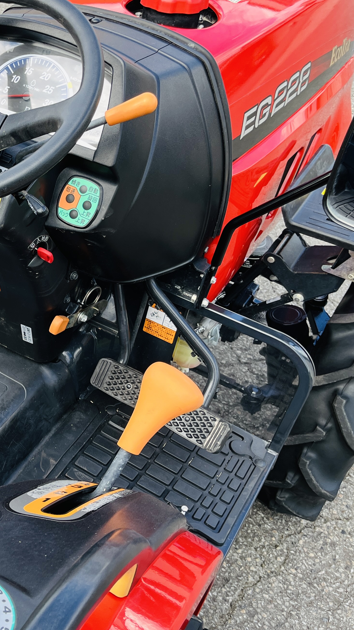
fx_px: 734
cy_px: 307
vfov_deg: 46.4
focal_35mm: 44
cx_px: -74
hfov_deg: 24.5
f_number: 1.6
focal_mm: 5.1
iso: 50
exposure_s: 1/563
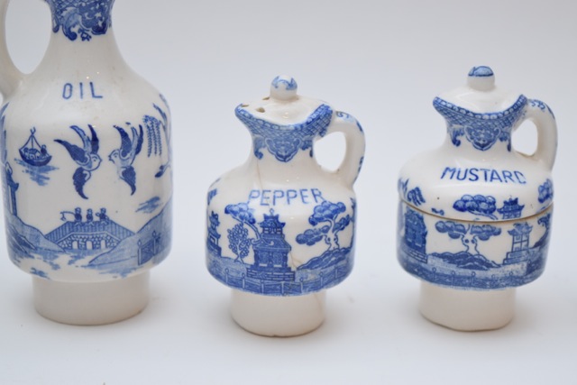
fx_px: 1323
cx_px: 288
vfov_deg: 16.6
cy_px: 192
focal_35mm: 82
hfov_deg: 24.6
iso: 800
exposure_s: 1/125
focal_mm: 55
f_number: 5.6
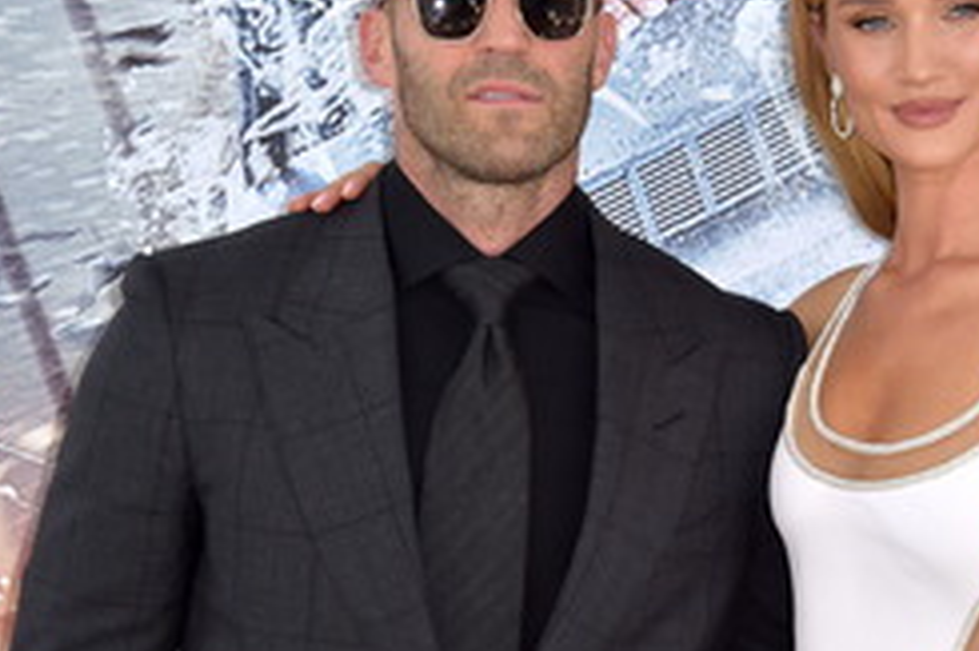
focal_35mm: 213
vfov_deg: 6.4
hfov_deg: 9.7
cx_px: 715
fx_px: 5788
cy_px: 379
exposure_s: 1/250
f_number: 7.1
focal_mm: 116
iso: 320
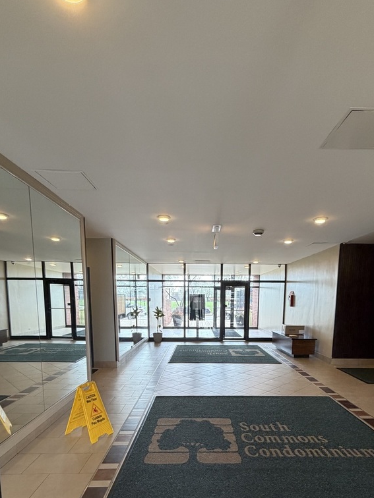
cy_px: 341
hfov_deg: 65.9
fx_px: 288
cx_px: 203
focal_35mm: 20
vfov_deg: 78.4
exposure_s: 1/120
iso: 250
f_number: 2.2
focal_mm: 2.22
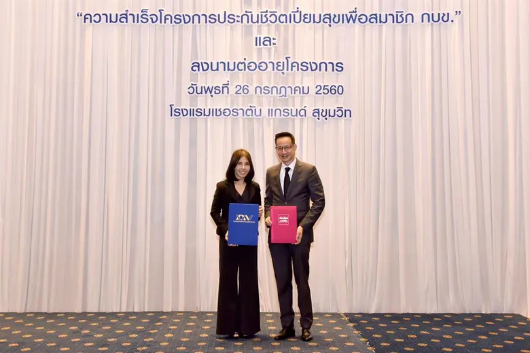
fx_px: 559
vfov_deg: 35.1
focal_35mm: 38
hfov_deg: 50.7
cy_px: 176
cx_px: 265
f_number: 4.5
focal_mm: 38
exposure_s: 1/125
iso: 1600
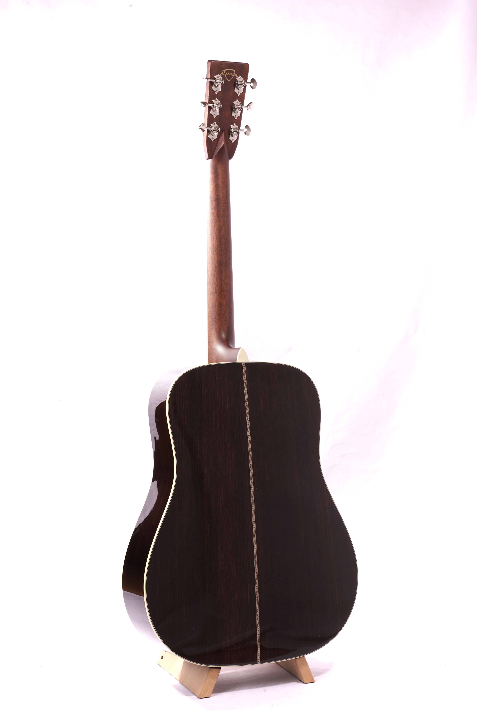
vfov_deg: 30.1
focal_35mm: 67
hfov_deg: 20.3
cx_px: 238
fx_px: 1332
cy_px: 358
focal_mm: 67
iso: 100
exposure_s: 1/4
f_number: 22
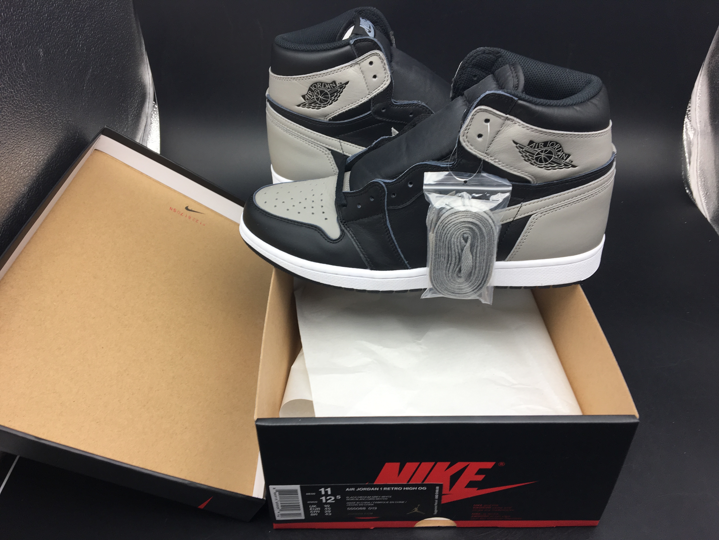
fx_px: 602
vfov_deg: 48.2
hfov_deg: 61.7
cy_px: 270
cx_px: 360
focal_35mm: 29
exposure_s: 1/50
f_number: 2.2
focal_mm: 4.15
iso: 25
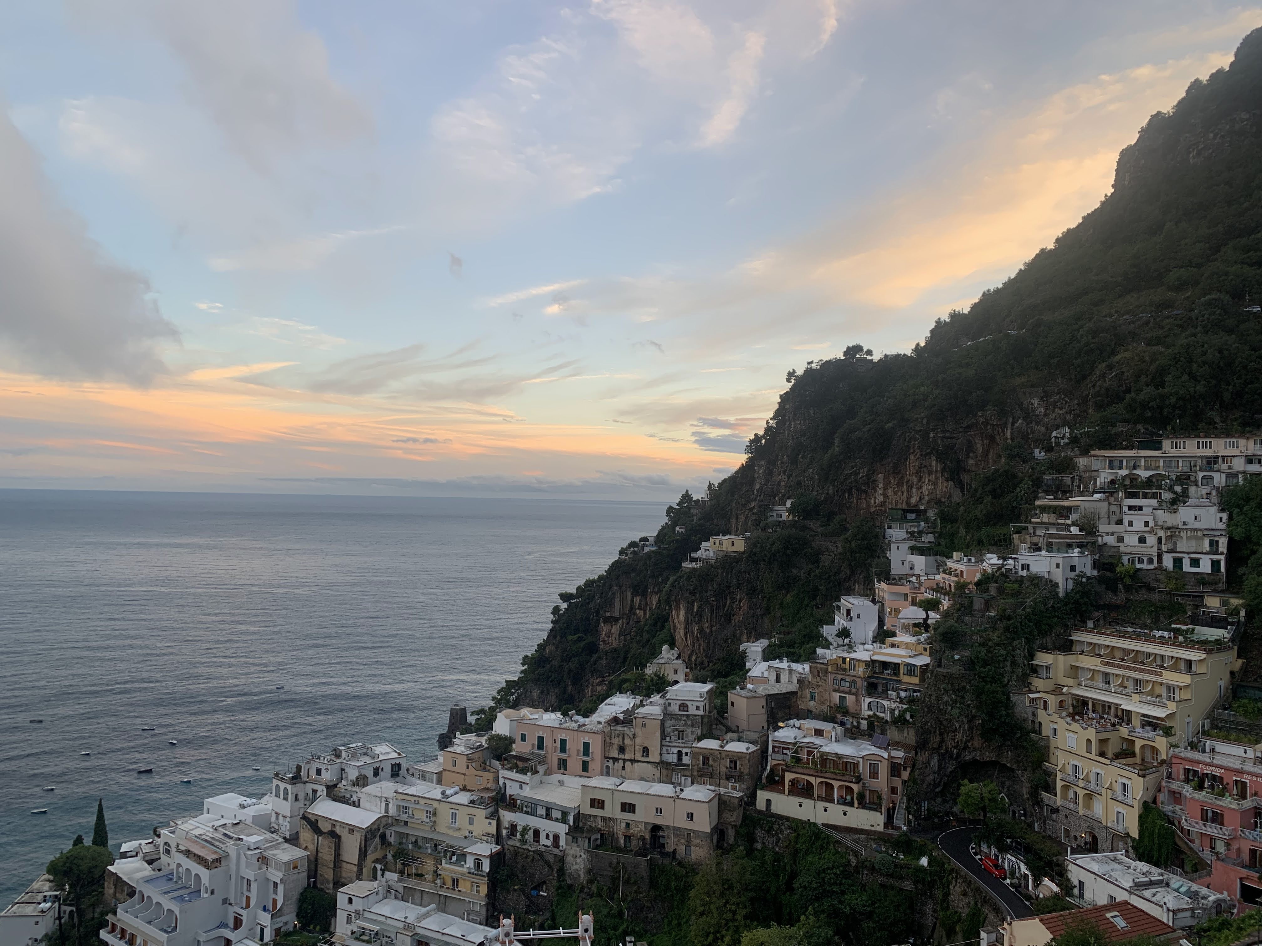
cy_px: 473
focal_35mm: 26
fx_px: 948
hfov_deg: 67.3
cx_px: 631
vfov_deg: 53.1
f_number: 1.8
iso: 25
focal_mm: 4.25
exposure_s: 1/122
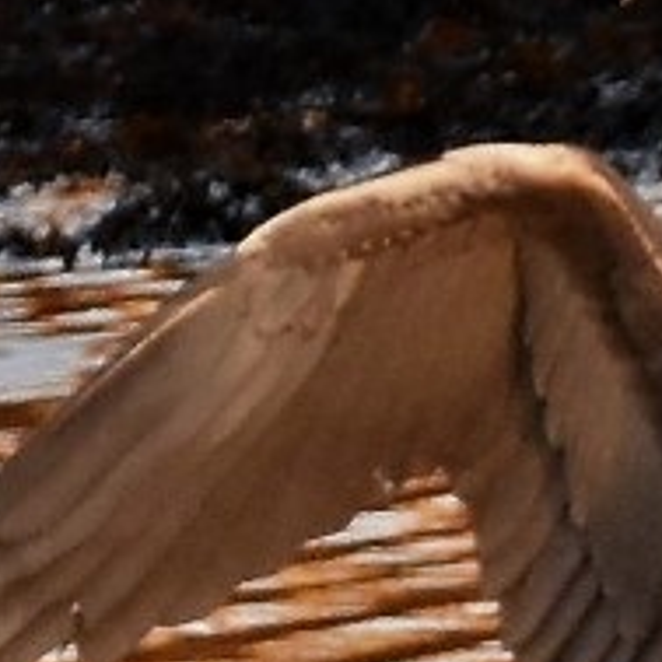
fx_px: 28041
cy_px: 510
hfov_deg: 1.4
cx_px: 925
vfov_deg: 1.4
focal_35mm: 1296
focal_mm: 300
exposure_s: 1/800
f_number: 5.6
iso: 1600
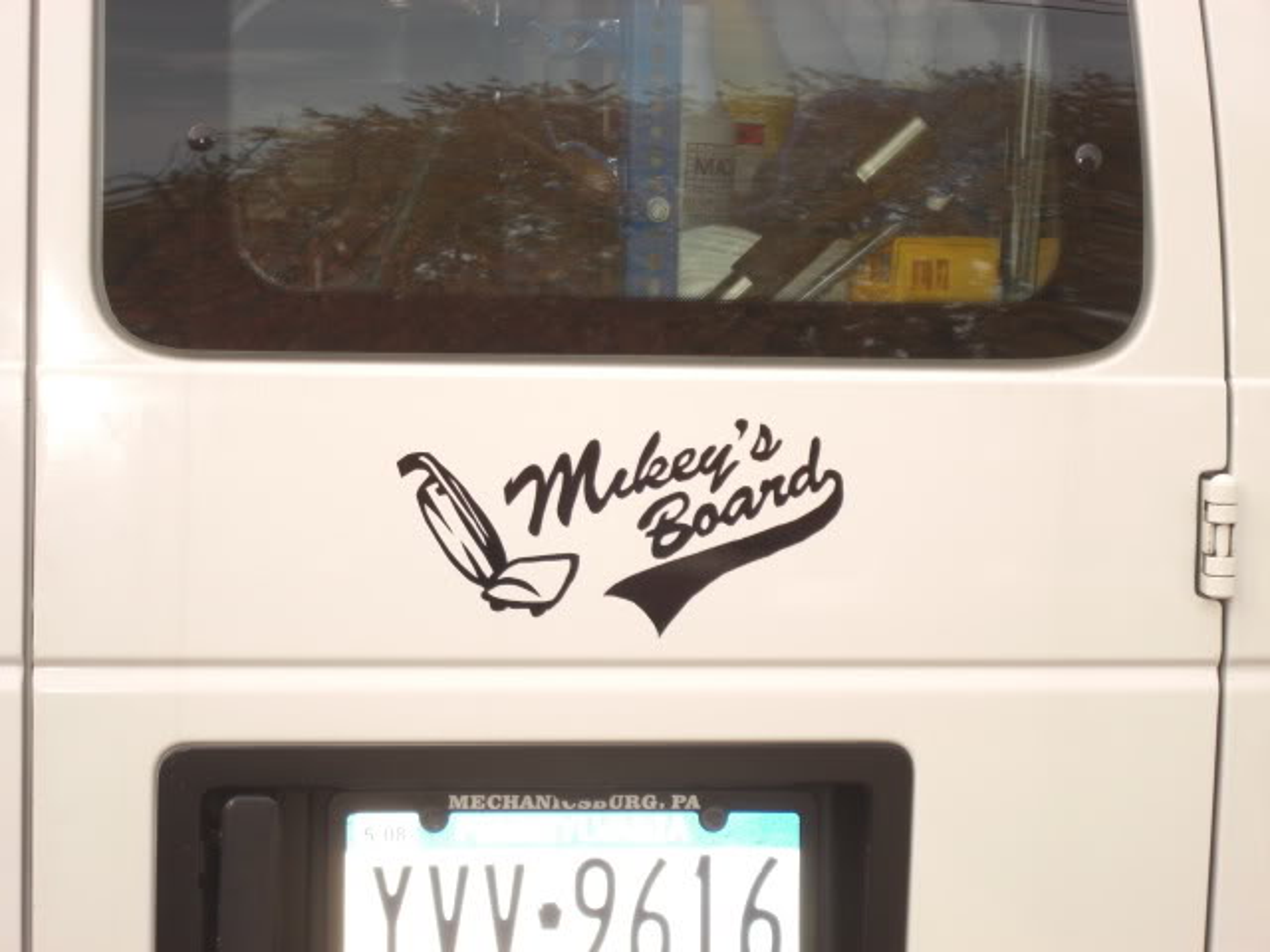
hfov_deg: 17.3
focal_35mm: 114
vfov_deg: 13.0
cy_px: 476
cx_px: 635
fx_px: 4182
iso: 100
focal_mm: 23.7
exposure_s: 1/100
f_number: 5.1
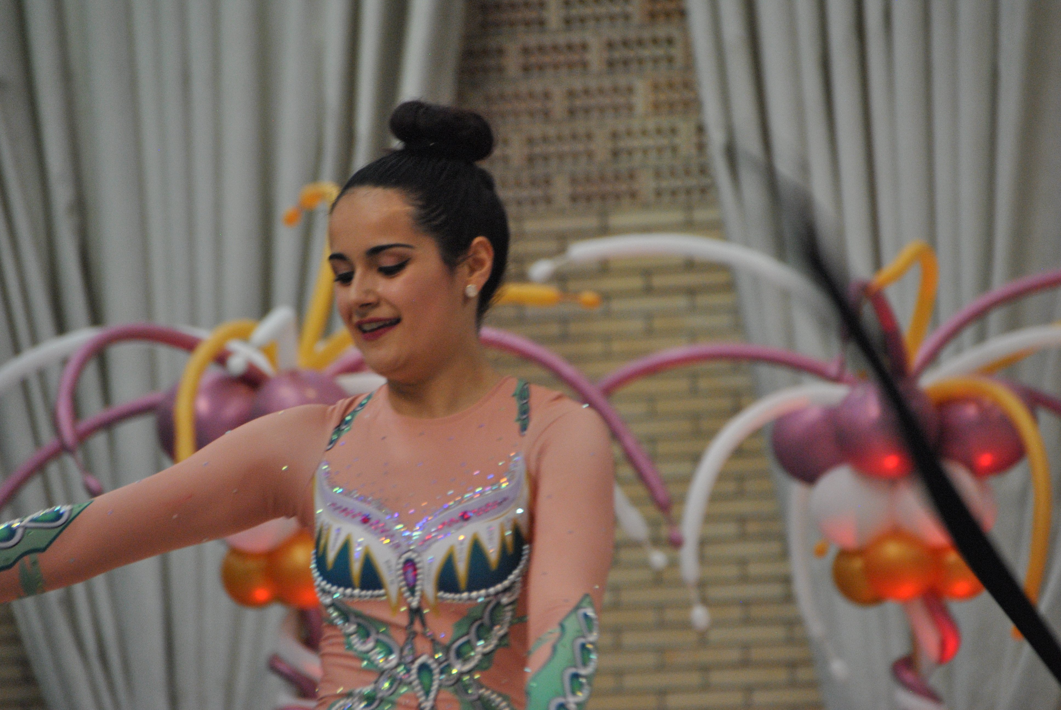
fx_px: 8852
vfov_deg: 4.6
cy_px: 355
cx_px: 530
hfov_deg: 6.9
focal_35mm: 300
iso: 800
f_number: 6.3
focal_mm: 200
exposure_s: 1/160
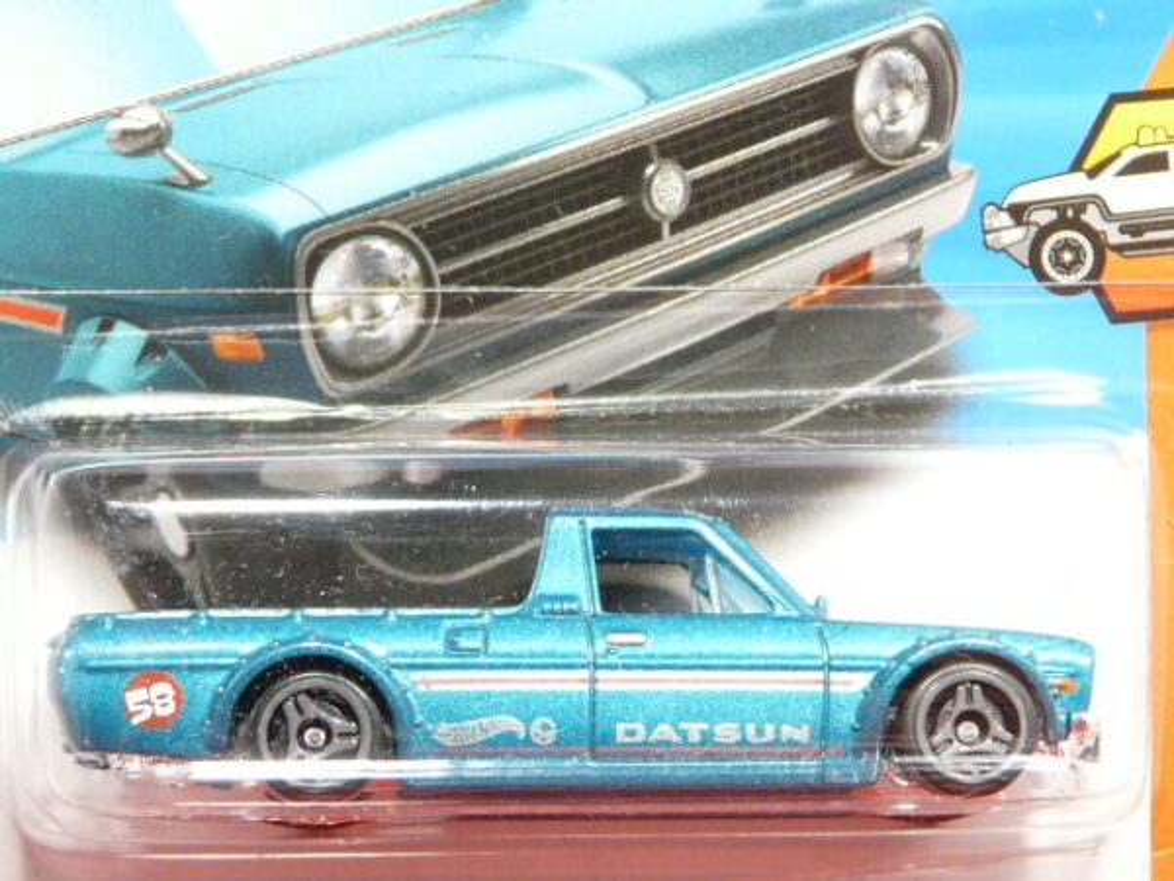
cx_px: 587
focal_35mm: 153
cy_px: 440
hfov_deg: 12.9
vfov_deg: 9.7
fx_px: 5189
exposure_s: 1/20
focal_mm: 15.8
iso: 200
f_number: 3.6
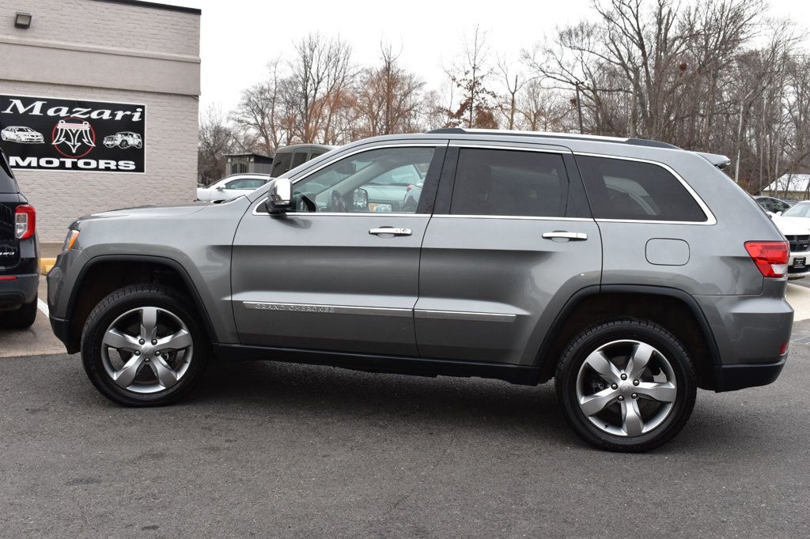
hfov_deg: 51.3
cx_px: 405
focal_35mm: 38
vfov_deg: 35.5
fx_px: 843
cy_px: 270
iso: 400
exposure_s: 1/80
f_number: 9
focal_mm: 25
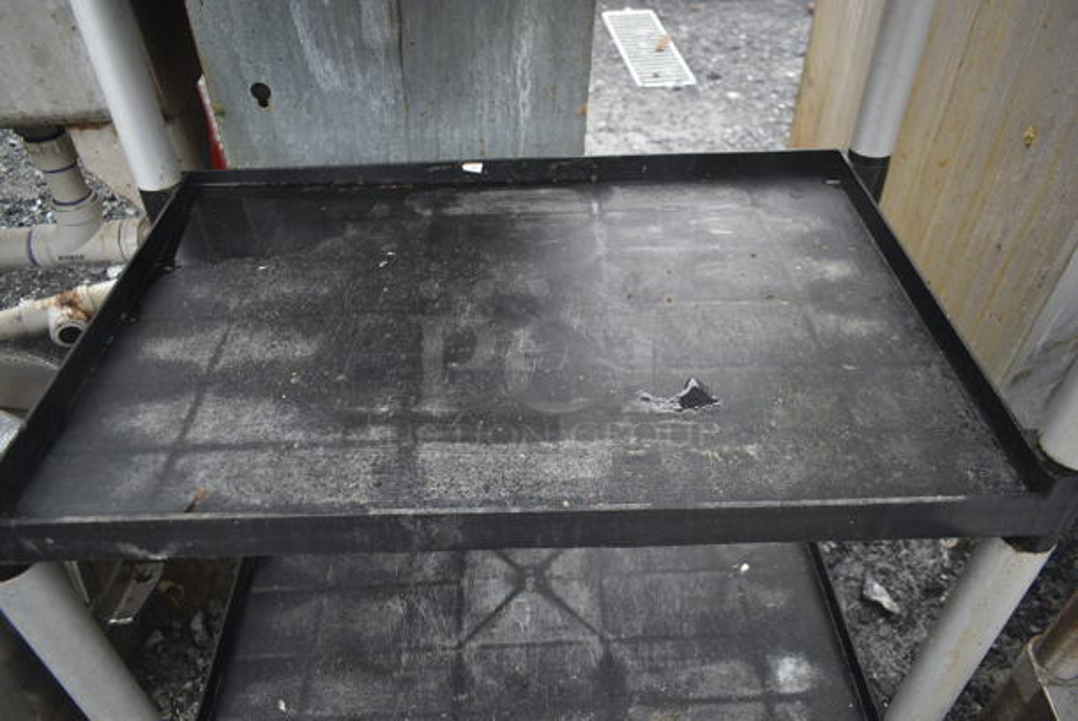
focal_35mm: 27
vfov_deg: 48.0
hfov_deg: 67.3
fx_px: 809
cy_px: 360
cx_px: 539
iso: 100
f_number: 4
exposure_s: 1/60
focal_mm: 18
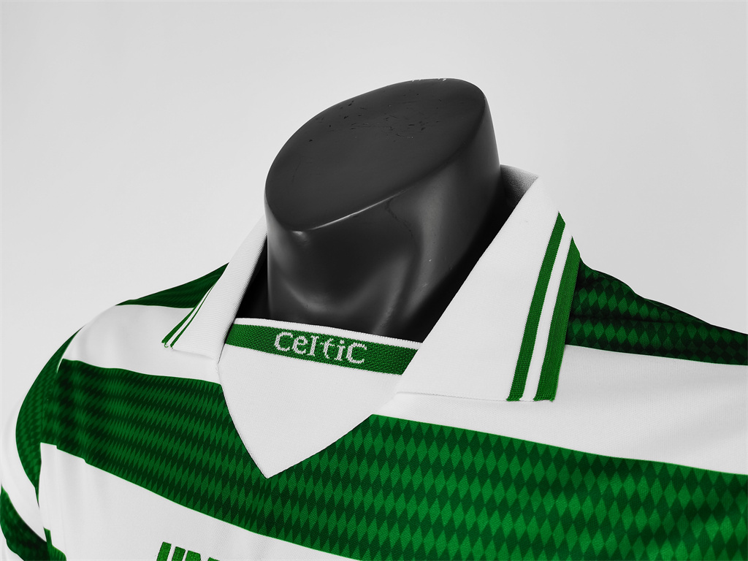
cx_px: 374
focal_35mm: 32
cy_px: 280
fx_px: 691
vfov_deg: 44.2
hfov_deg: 56.8
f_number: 1.8
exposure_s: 1/100
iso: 125
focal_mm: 5.58
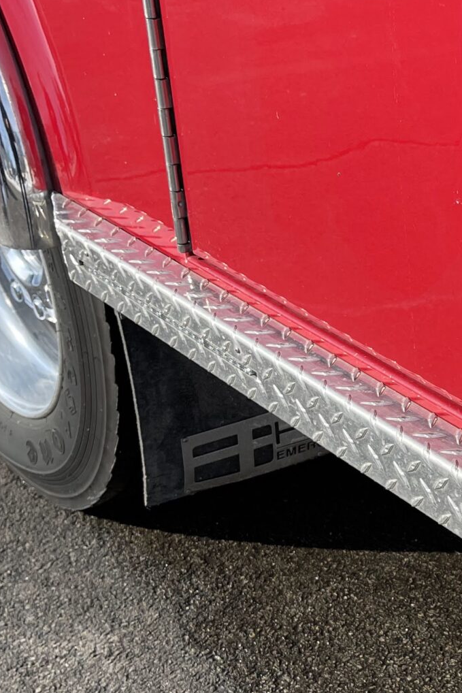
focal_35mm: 68
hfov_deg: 18.6
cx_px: 604
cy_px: 515
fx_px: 1308
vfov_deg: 29.2
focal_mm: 5.1
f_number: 1.6
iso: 32
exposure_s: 1/1715
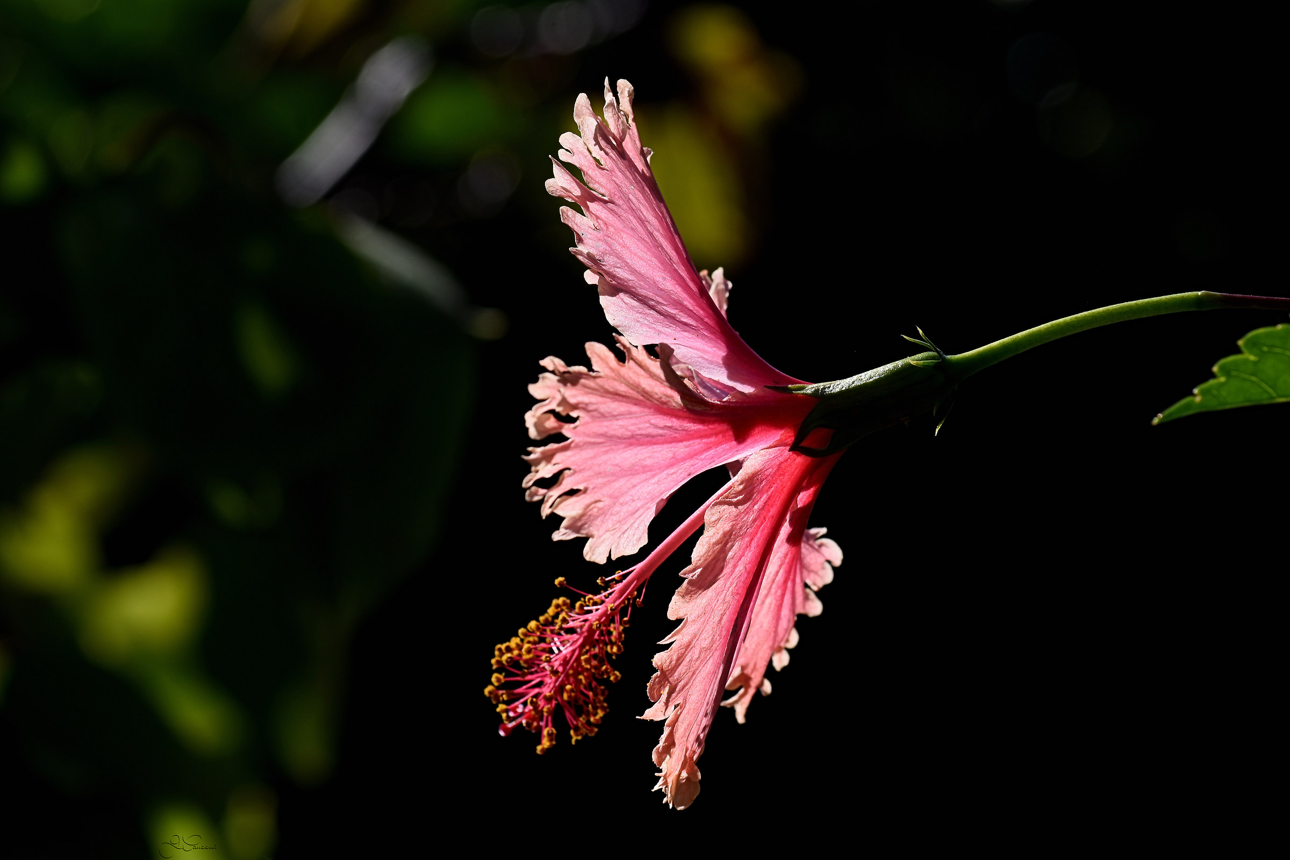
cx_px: 645
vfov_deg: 8.3
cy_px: 430
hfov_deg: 12.5
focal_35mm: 165
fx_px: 5912
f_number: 9
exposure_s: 1/250
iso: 100
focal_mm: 110
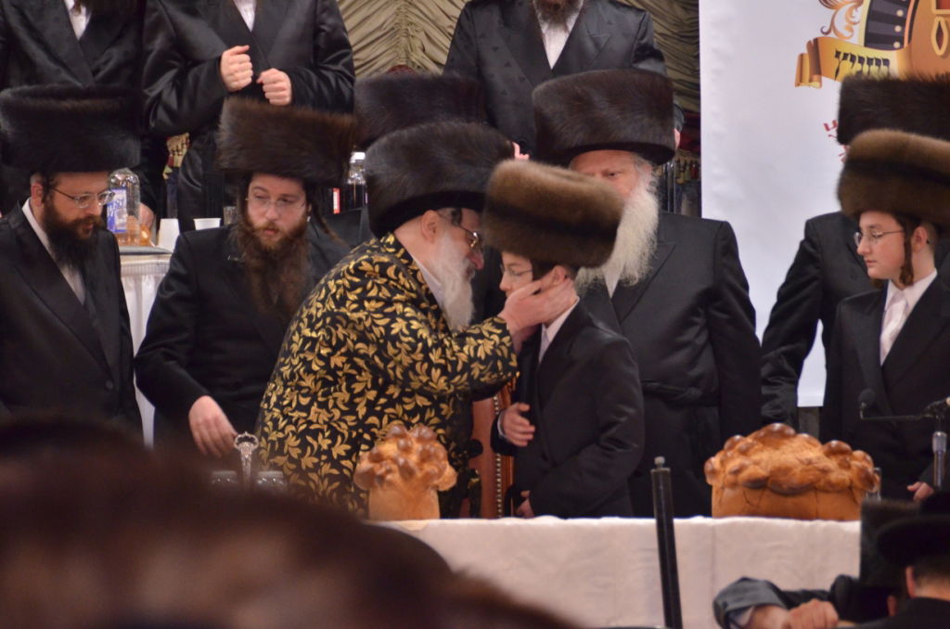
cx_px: 475
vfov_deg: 4.6
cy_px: 314
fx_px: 7899
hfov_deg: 6.9
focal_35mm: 300
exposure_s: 1/100
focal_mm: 200
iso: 1600
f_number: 5.6
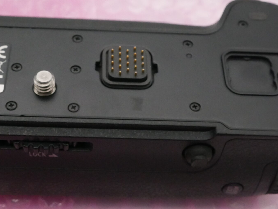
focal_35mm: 64
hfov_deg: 30.2
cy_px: 128
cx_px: 112
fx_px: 514
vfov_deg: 22.9
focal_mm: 17
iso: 3200
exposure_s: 1/1600
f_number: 7.1
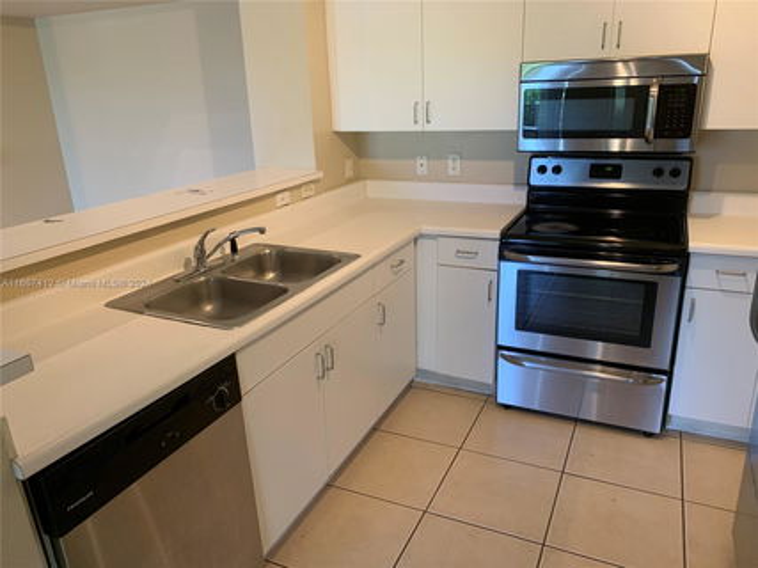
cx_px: 379
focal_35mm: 26
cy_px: 284
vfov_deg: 53.0
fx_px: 569
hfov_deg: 67.3
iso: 160
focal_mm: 4.25
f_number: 1.8
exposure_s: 1/60
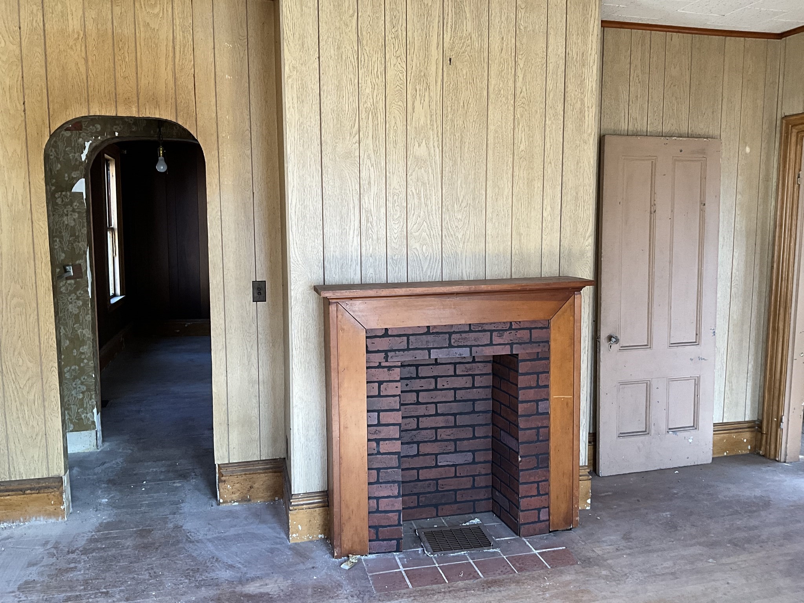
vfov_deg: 48.2
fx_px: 674
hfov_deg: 61.7
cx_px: 402
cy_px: 302
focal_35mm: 29
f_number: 1.8
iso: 64
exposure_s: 1/64
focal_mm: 3
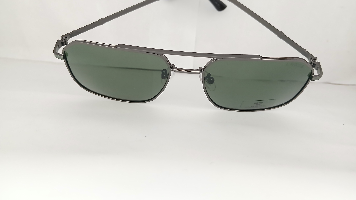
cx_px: 178
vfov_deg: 40.0
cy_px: 77
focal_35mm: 29
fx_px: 274
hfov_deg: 66.1
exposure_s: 1/25
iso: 400
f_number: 1.8
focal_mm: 3.98
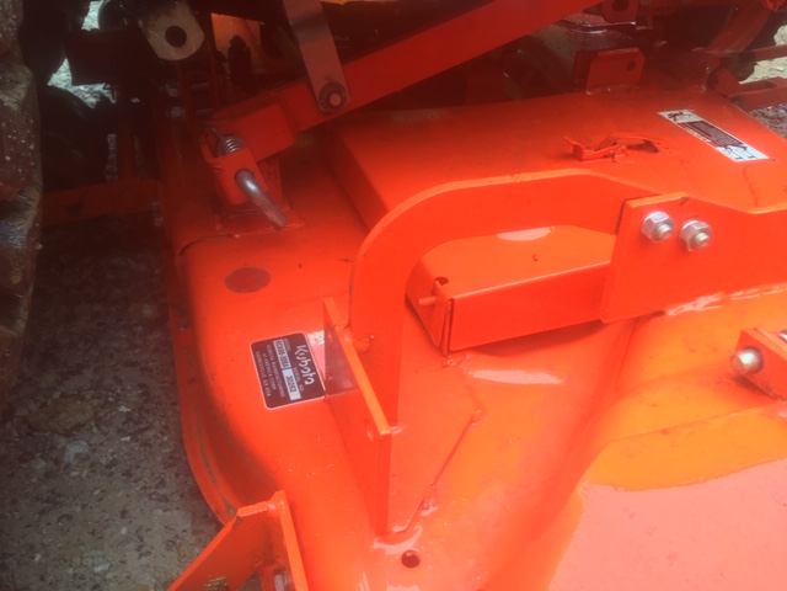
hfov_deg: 61.7
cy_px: 296
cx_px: 394
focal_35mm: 29
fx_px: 659
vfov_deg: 48.2
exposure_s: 1/40
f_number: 2.2
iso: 32
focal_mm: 4.15
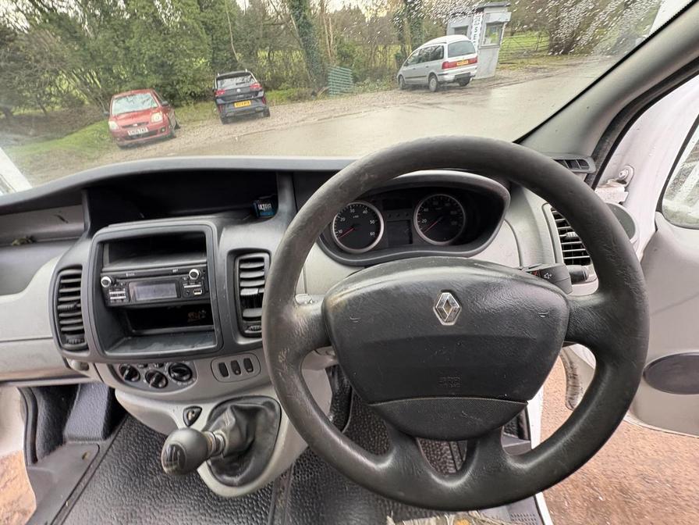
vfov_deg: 85.7
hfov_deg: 102.1
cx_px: 350
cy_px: 262
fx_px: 283
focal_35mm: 14
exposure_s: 1/63
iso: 200
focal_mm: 2.22
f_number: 2.2
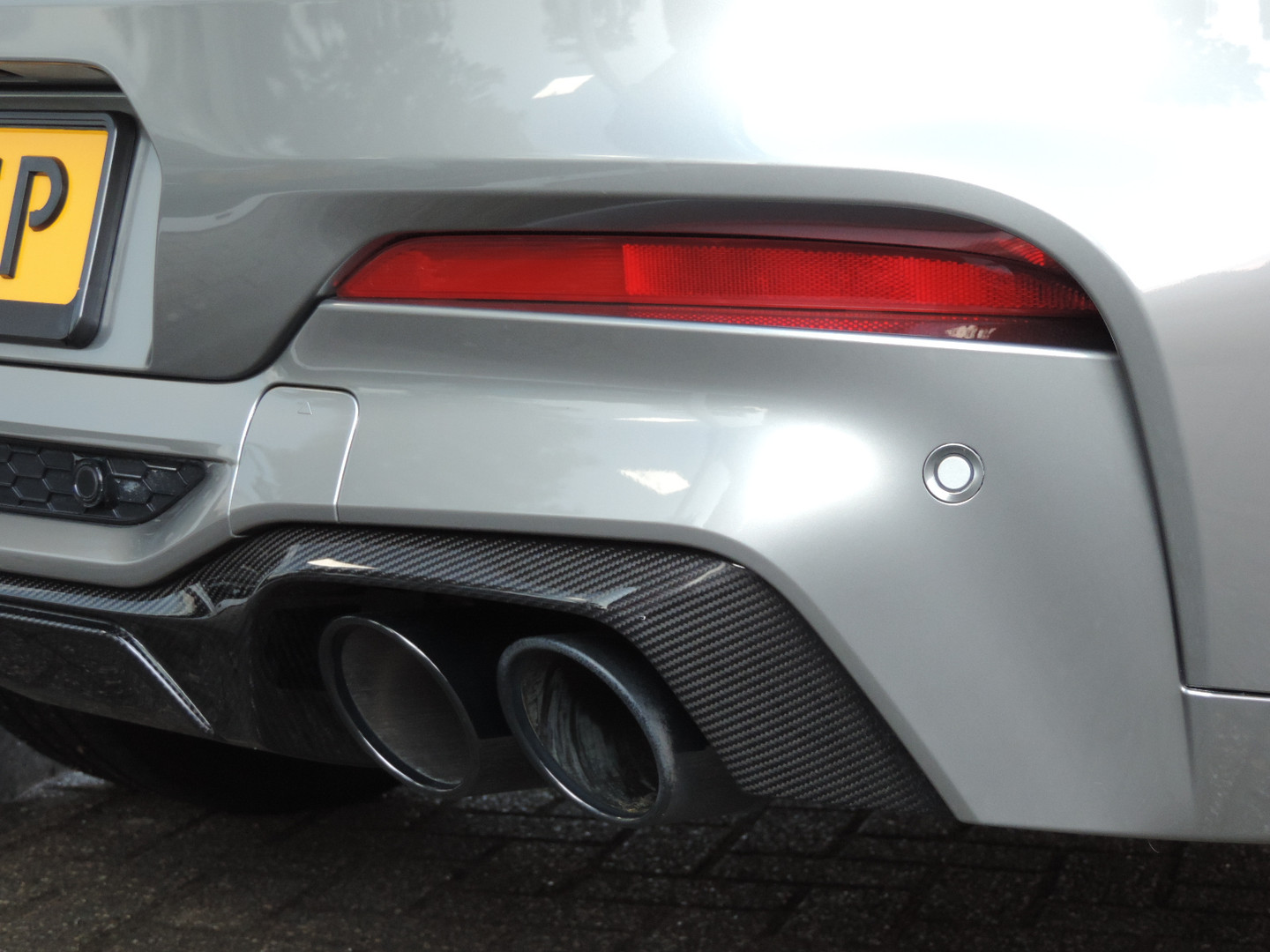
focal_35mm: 85
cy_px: 476
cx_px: 635
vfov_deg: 17.4
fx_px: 3119
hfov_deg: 23.0
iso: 450
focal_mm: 15.1
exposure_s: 1/25
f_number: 4
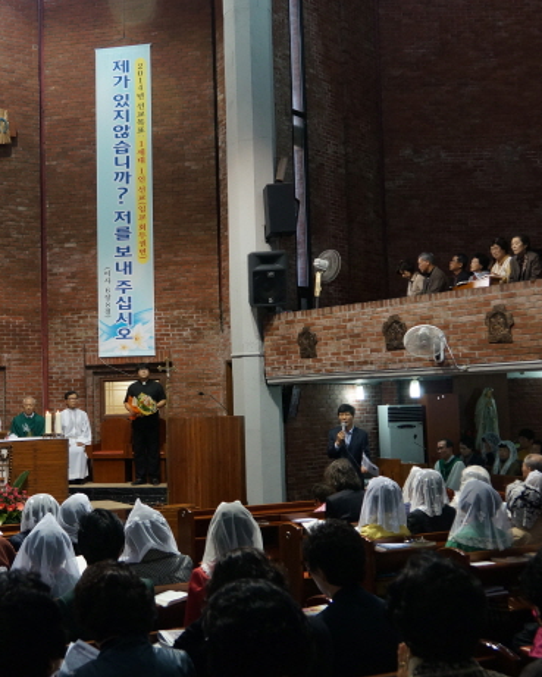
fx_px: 942
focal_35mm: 47
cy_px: 337
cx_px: 185
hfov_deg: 31.9
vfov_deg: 39.5
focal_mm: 22
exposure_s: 1/60
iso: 1000
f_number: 4
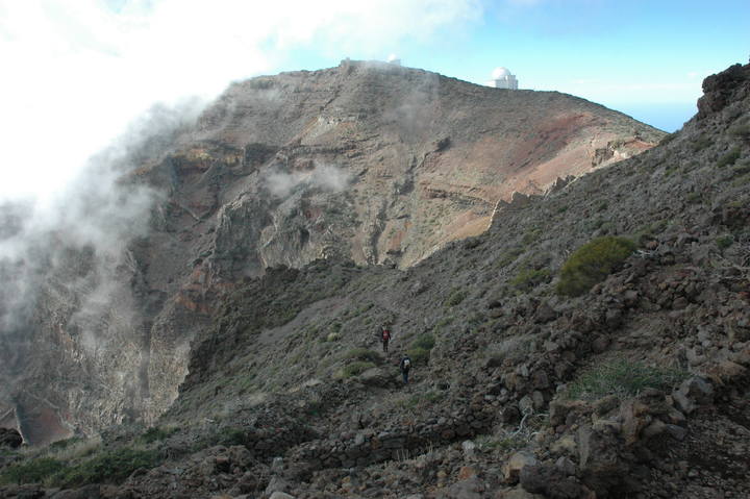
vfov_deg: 47.9
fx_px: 562
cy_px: 250
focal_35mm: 27
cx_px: 375
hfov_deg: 67.4
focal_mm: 18
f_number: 13
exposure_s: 1/640
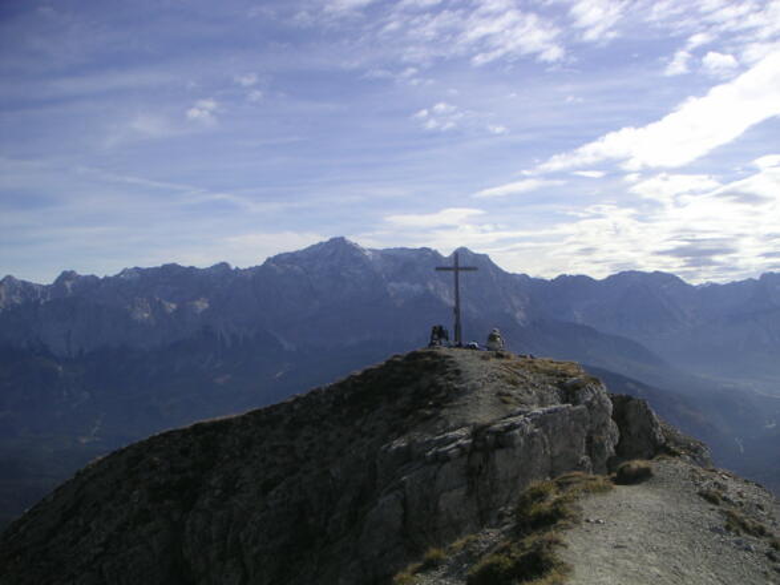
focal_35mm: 38
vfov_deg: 37.7
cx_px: 390
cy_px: 292
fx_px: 856
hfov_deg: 49.0
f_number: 6.7
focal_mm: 6
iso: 50
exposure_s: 1/250
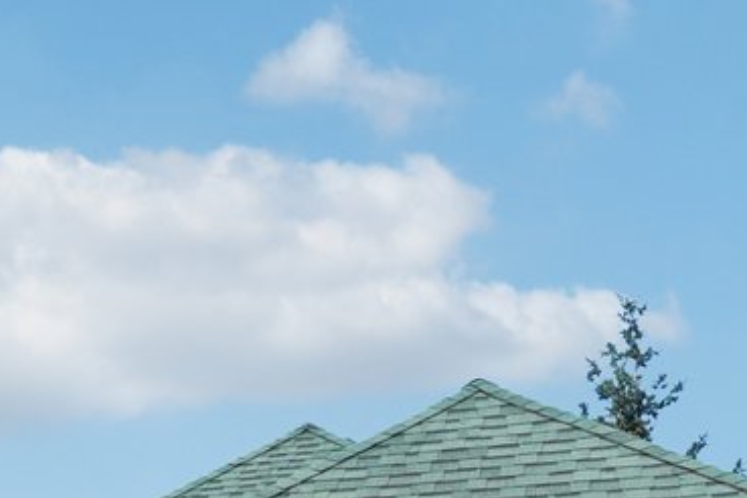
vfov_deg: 11.9
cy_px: 1074
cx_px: -257
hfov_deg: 18.8
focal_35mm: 100
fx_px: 2075
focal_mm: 18
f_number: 8
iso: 400
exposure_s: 1/1600
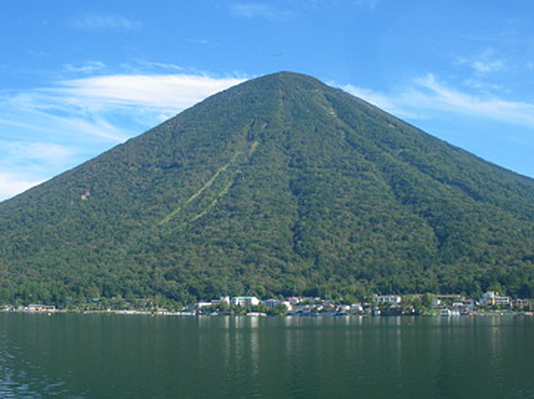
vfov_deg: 32.1
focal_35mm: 45
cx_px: 246
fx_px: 693
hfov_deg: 42.1
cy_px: 216
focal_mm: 6.3
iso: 64
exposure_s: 1/160
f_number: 5.4
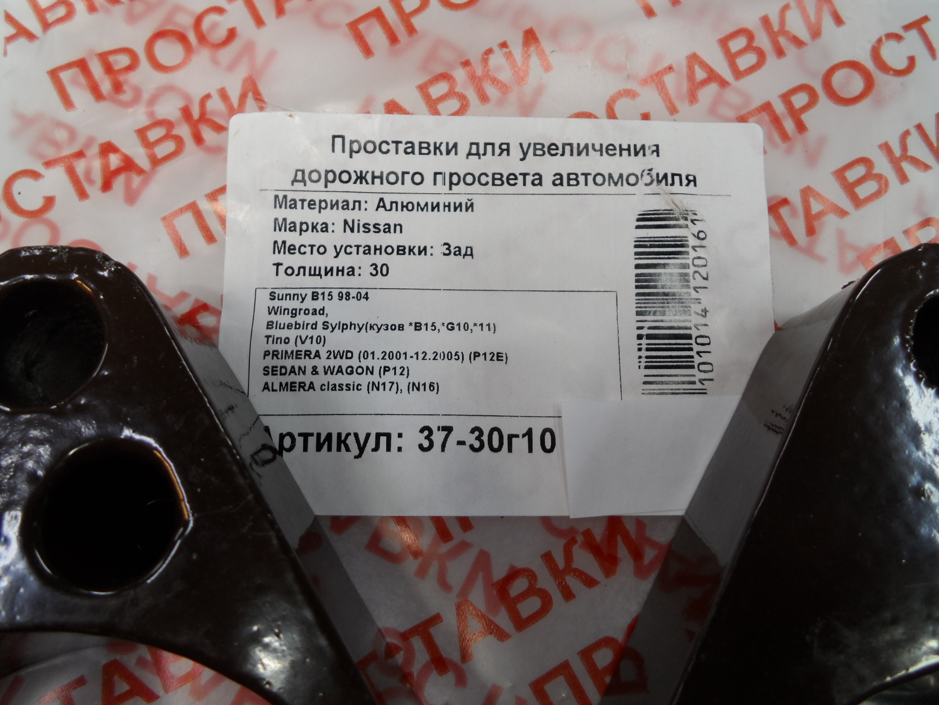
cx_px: 470
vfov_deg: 54.9
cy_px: 352
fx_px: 678
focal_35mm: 25
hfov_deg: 69.4
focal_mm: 4.5
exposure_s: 1/30
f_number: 2.5
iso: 100
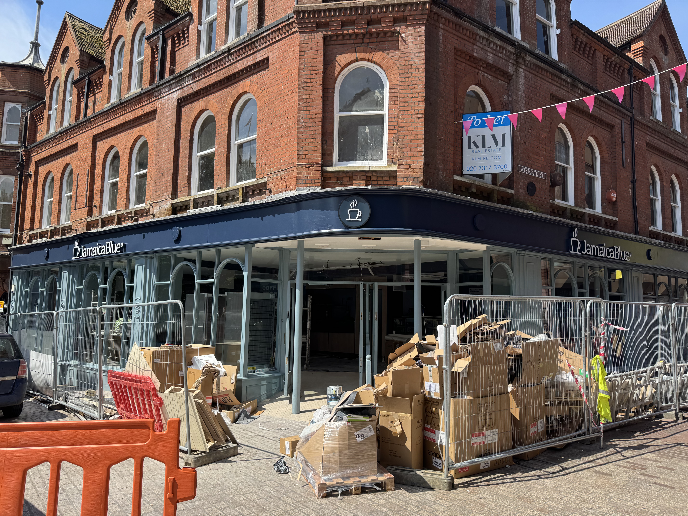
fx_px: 477
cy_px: 258
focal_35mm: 24
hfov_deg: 71.6
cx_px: 344
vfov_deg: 56.8
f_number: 1.78
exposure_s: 1/2105
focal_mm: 6.76
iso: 80
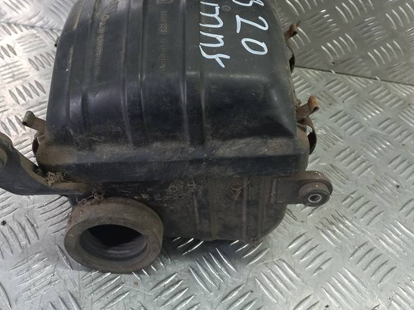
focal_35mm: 38
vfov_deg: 37.5
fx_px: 454
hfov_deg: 49.0
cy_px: 122
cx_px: 195
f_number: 1.8
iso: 80
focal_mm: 4.6
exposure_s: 1/50
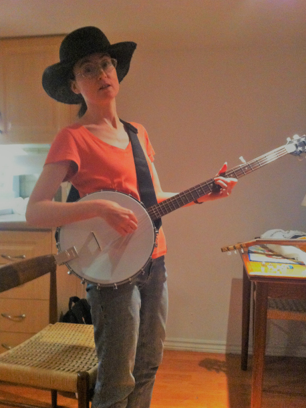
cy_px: 205
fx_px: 424
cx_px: 154
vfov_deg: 51.4
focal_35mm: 36
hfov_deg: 39.6
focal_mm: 3.85
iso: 640
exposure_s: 1/15
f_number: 2.8
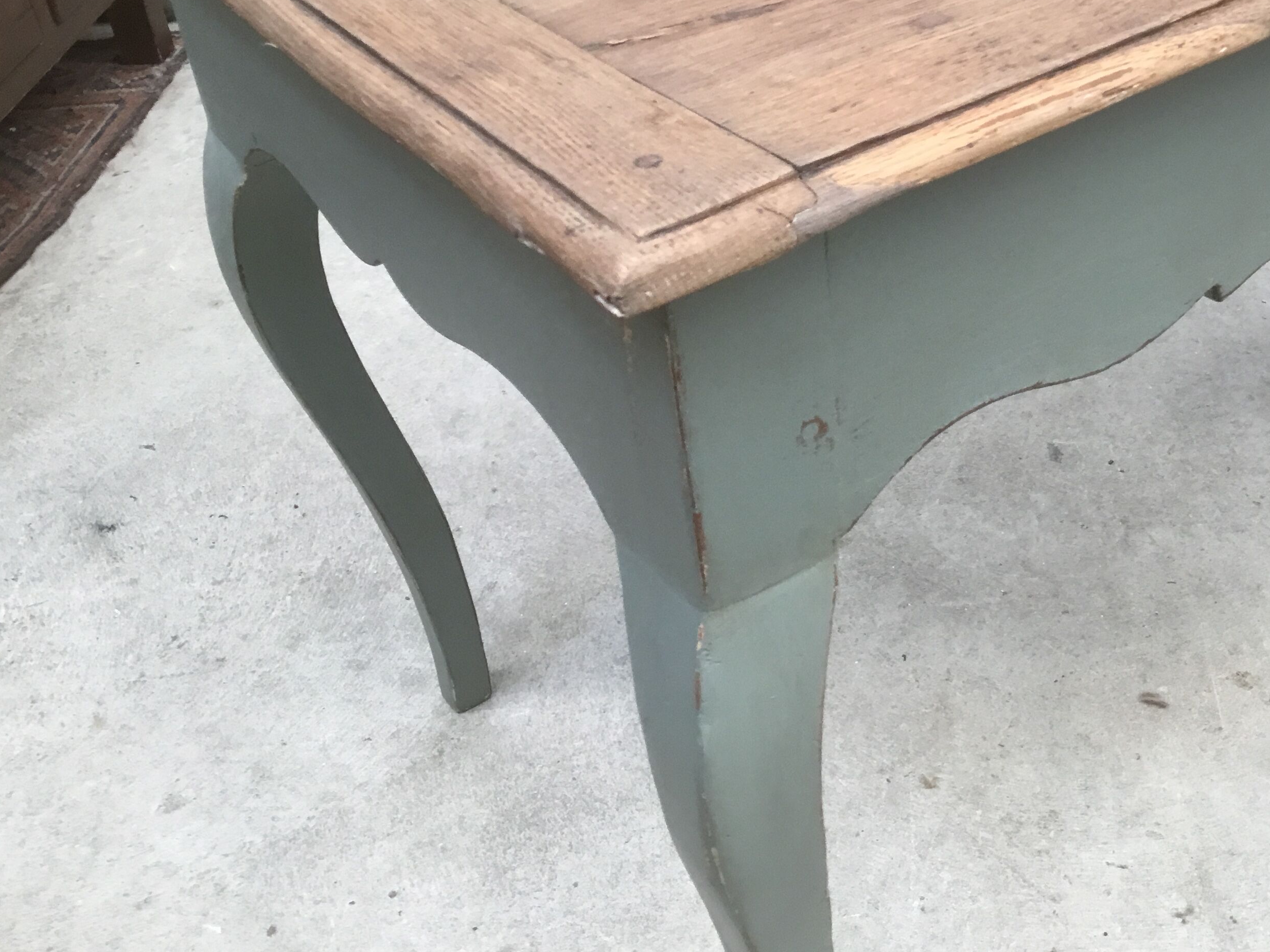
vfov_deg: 34.9
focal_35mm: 41
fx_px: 1504
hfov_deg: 45.1
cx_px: 838
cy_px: 350
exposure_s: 1/33
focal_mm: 3.3
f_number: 2.4
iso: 50
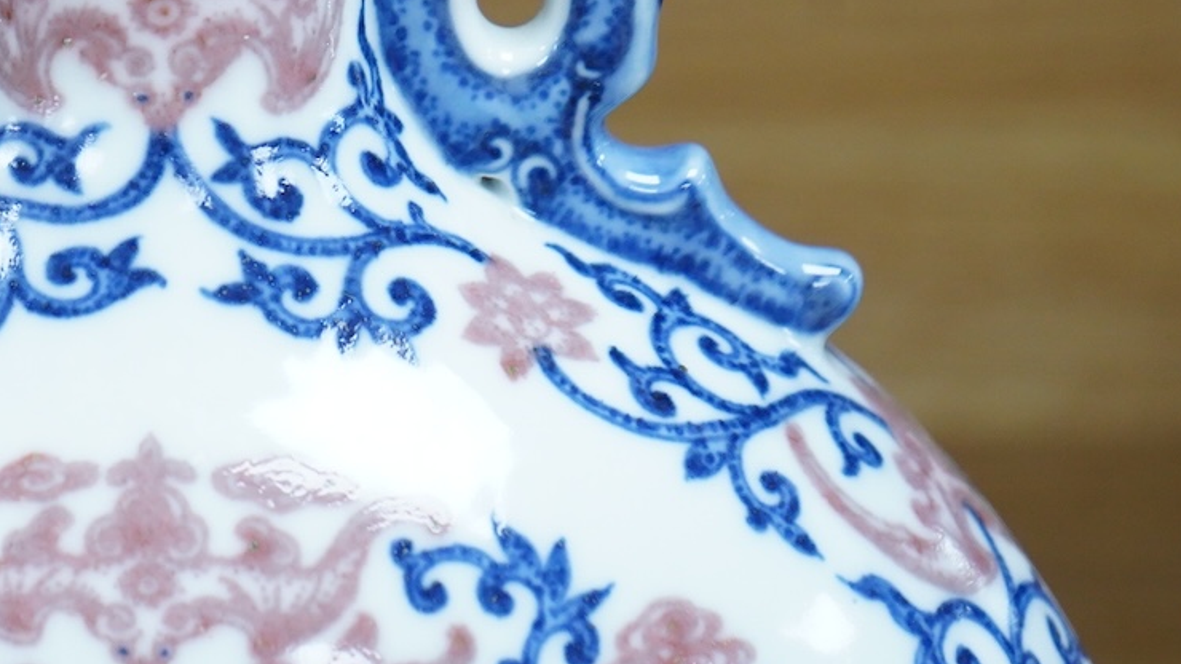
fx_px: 4947
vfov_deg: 7.6
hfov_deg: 13.5
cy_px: -17
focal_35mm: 158
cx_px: 144
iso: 2500
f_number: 5.6
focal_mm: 65
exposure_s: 1/160
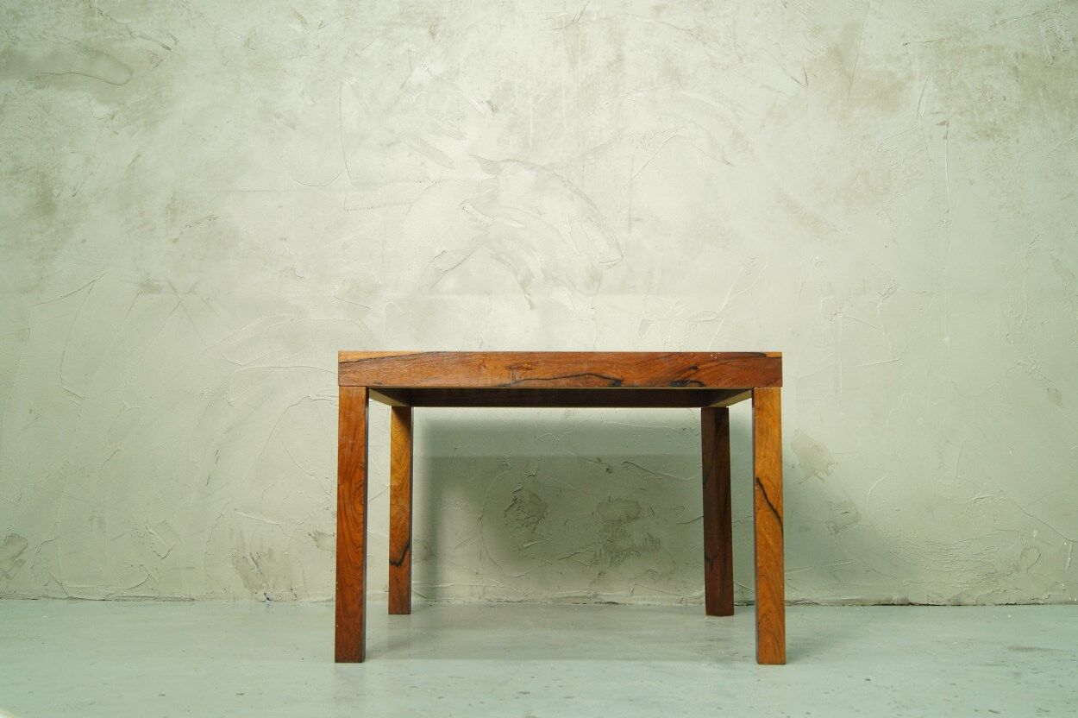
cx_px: 539
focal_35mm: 39
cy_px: 359
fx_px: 1167
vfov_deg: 34.2
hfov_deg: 49.6
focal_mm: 26
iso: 400
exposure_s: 1/10
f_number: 7.1
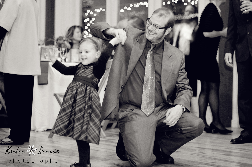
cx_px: 126
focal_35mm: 75
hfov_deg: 27.0
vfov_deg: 18.1
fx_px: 524
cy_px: 84
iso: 200
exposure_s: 1/60
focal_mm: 50
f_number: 1.4
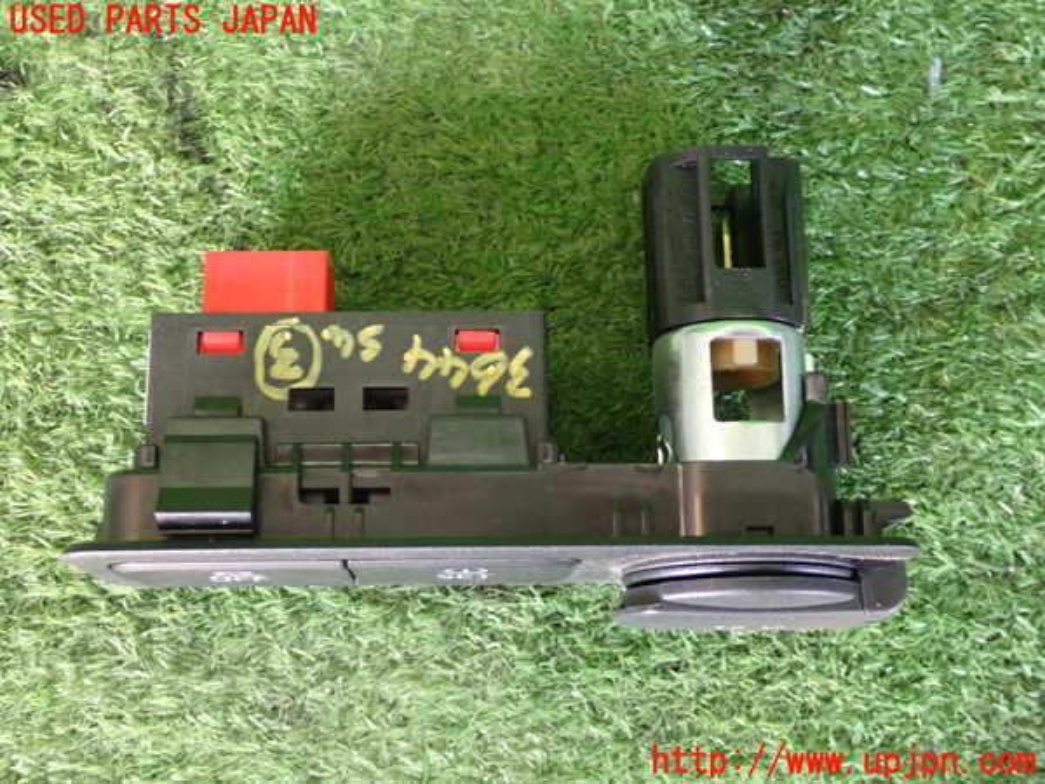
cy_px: 392
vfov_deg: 30.9
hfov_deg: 40.4
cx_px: 522
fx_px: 1419
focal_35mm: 47
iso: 800
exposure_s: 1/15
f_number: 3.1
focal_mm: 8.4
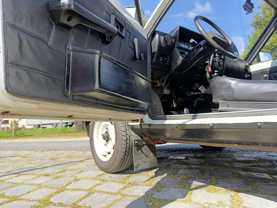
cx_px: 138
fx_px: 184
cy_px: 104
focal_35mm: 23
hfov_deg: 73.8
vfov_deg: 59.0
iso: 50
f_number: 1.6
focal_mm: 6.14
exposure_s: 1/230
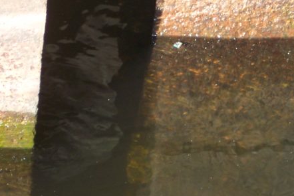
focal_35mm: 198
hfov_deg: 10.4
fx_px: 1617
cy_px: 128
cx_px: 134
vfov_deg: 6.9
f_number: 4.8
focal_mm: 24
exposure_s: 1/90
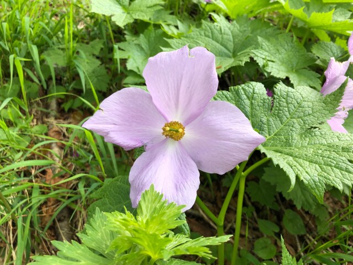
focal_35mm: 28
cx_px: 176
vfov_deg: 49.7
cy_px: 132
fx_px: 286
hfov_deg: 63.4
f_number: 1.8
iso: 20
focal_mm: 3.99
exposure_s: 1/308
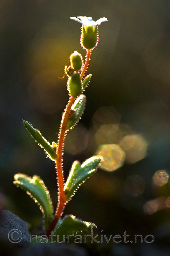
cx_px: 85
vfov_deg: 13.1
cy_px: 128
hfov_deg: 8.7
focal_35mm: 158
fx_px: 1119
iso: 200
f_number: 6.3
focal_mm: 105
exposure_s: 1/400
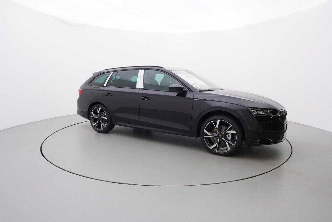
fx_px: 208
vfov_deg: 56.2
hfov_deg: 77.3
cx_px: 166
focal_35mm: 22
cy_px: 111
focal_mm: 15
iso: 200
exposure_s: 1/80
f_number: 5
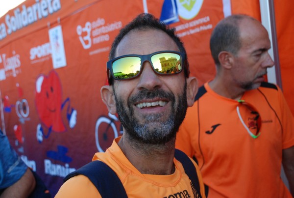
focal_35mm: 52
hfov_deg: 37.8
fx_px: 430
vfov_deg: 25.9
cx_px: 147
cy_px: 99
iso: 1000
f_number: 4.5
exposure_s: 1/1000
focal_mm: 35
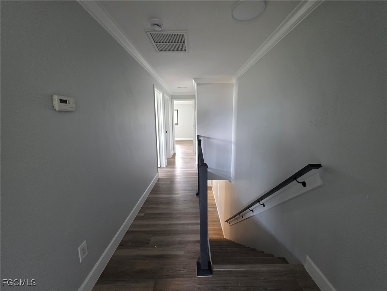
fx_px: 145
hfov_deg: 106.2
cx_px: 194
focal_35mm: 13
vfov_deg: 89.9
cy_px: 146
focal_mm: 2.2
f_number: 1.9
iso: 500
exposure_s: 1/60
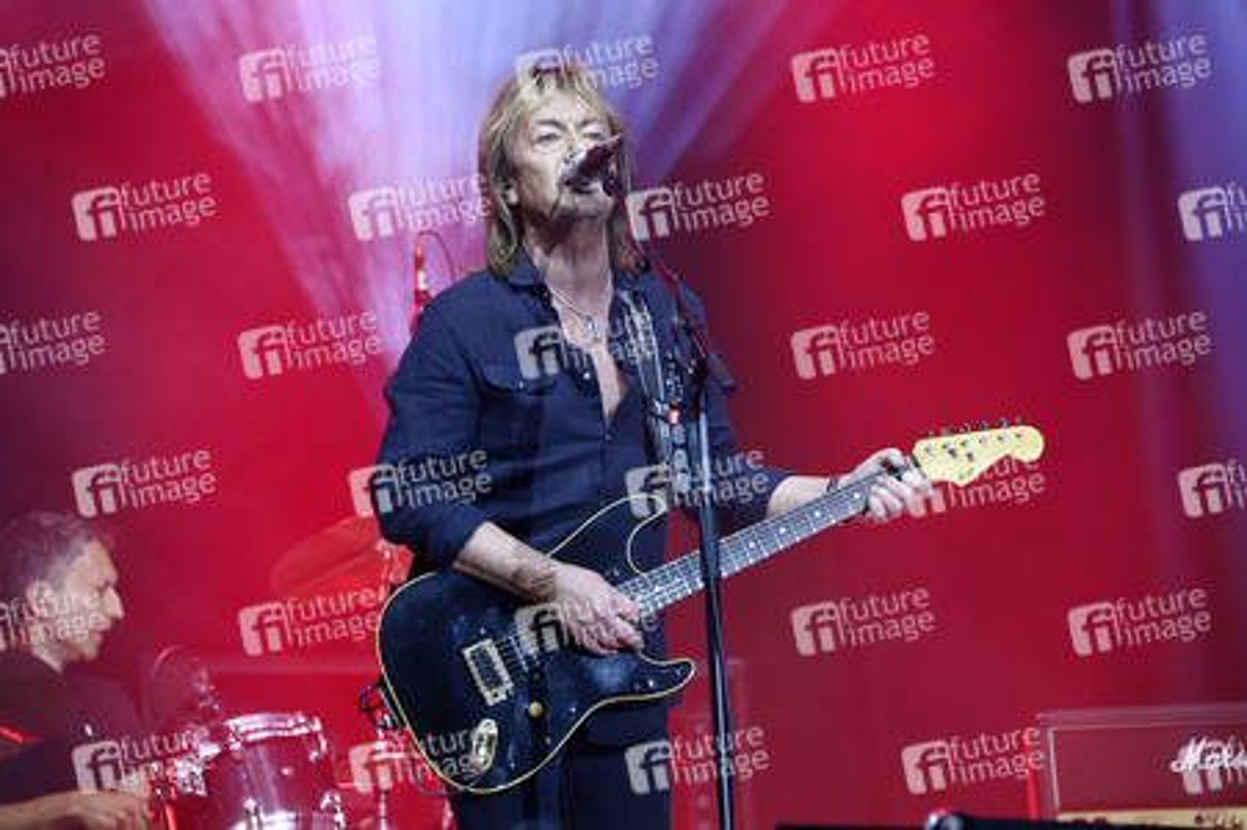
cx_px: 624
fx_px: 5538
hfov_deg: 12.8
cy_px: 415
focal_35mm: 160
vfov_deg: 8.6
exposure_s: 1/200
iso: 2000
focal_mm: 160
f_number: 5.6
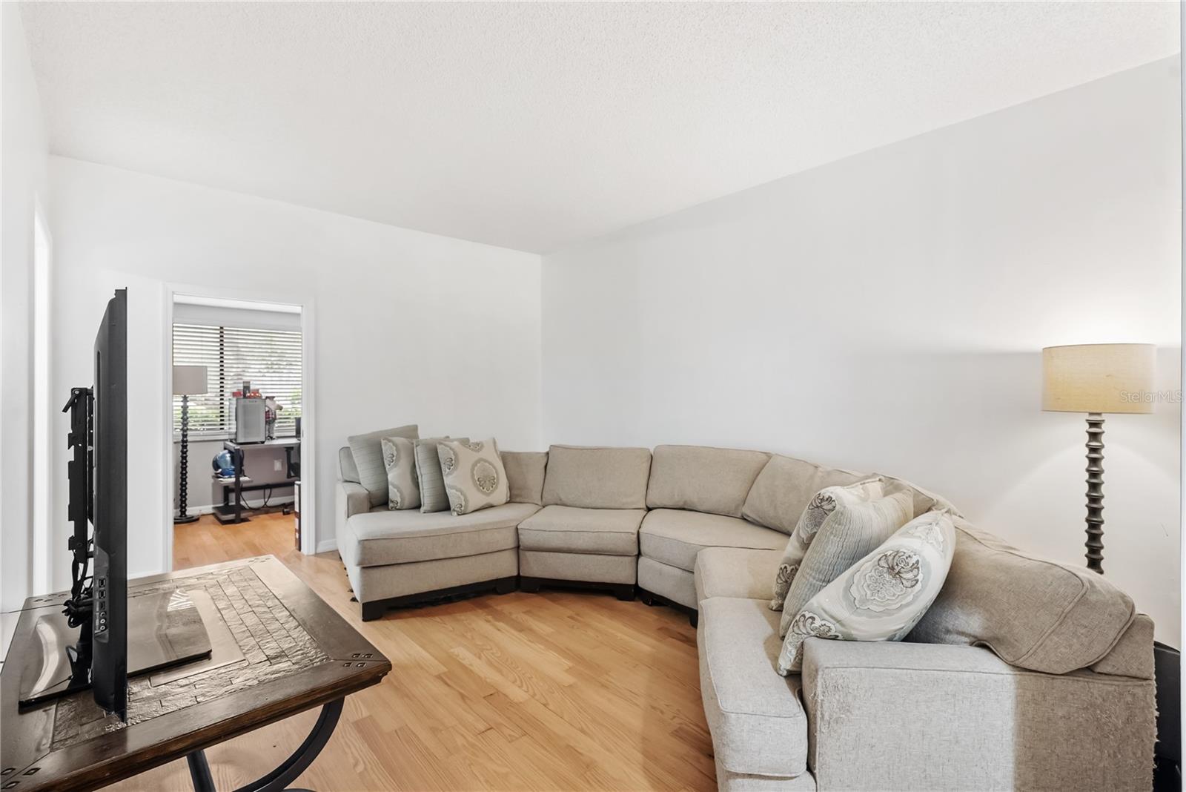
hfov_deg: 96.7
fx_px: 527
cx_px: 593
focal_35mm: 16
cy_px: 396
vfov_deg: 73.8
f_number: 8
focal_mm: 16
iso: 1000
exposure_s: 1/8
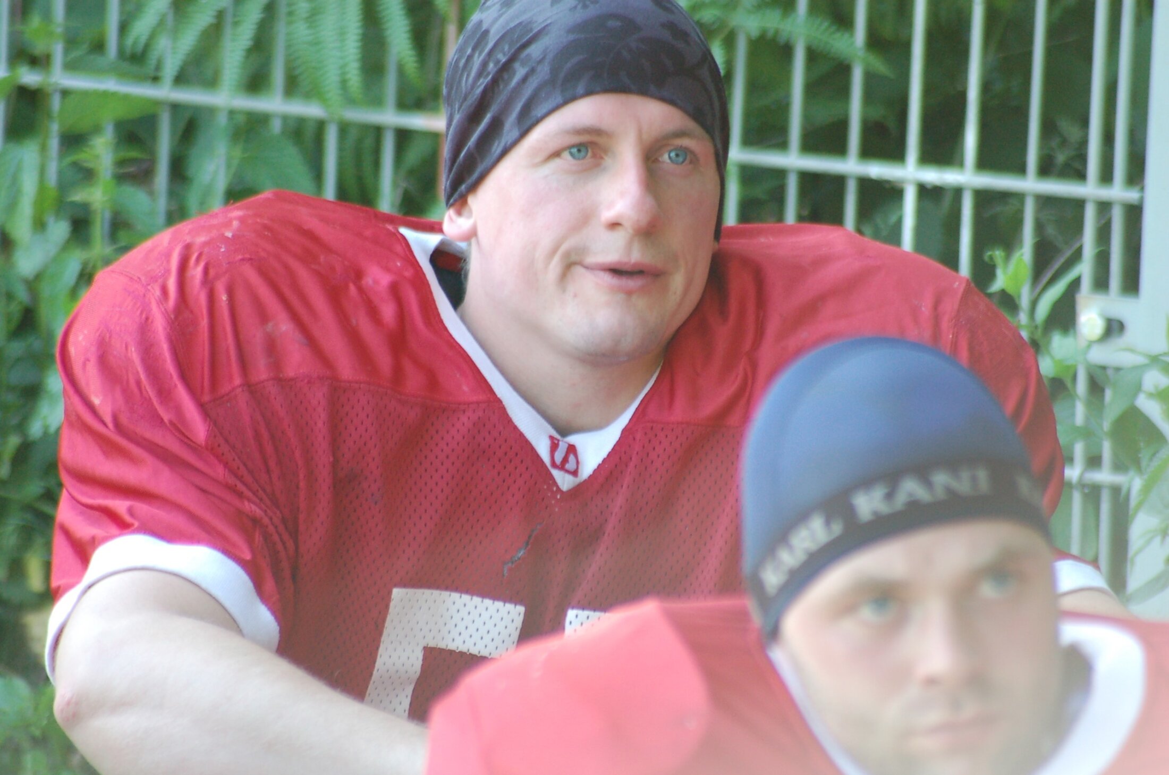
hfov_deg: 4.6
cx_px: 584
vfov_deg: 3.0
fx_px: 14585
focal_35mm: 450
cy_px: 388
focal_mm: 300
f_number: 5.6
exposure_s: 1/125
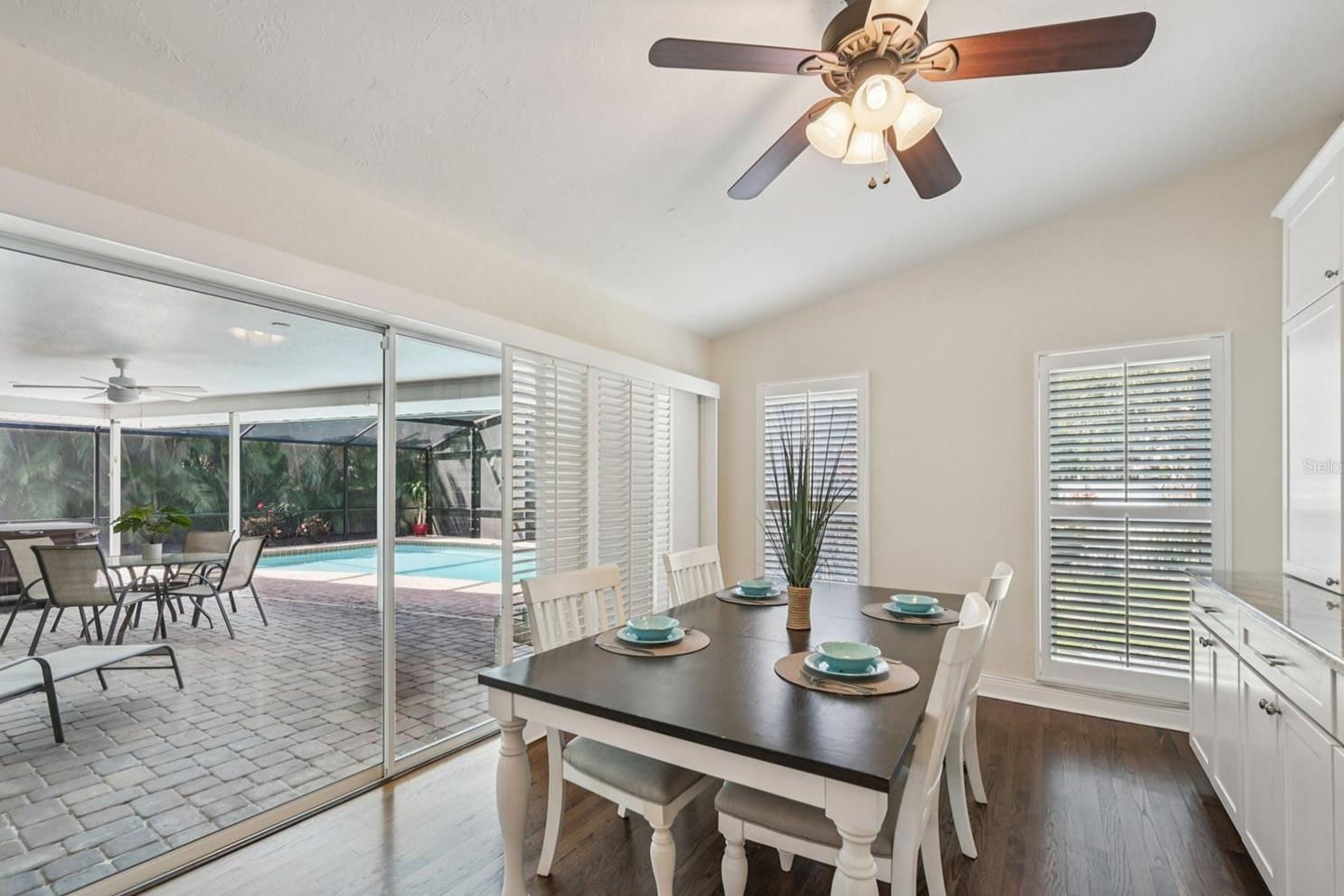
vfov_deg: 77.3
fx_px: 560
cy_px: 466
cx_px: 663
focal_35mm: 15
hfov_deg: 100.4
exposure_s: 1/40
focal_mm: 14
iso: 400
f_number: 8
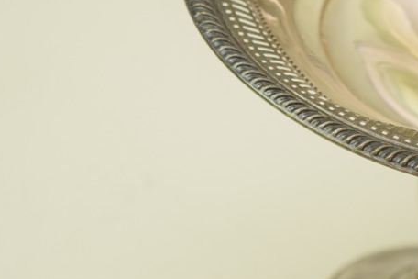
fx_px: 2103
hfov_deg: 11.3
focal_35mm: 181
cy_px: 97
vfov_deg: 7.6
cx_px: 314
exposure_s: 1/125
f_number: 5.6
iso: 640
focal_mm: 55
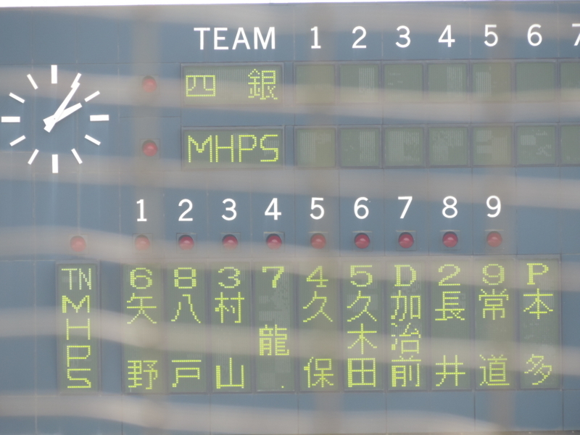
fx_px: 8378
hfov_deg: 4.0
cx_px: 290
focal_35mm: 500
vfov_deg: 3.0
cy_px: 218
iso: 250
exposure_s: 1/250
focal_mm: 89.1
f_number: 4.9
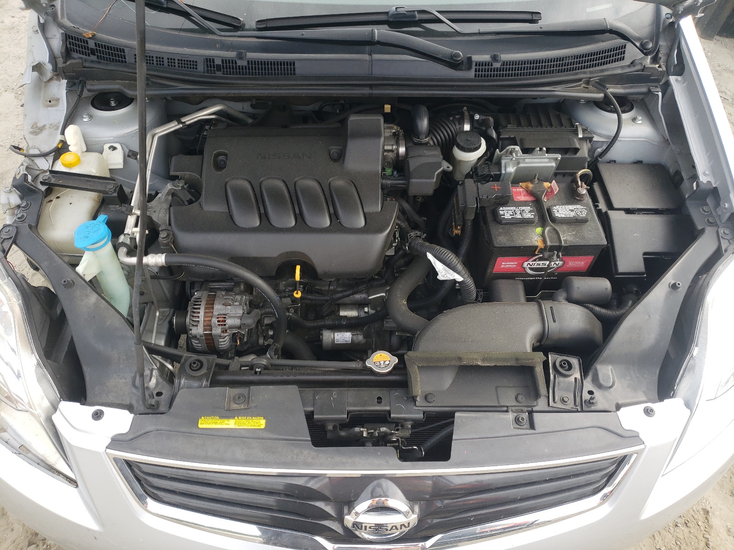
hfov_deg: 67.3
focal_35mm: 26
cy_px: 275
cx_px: 367
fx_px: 551
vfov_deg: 53.1
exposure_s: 1/370
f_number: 1.5
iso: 50
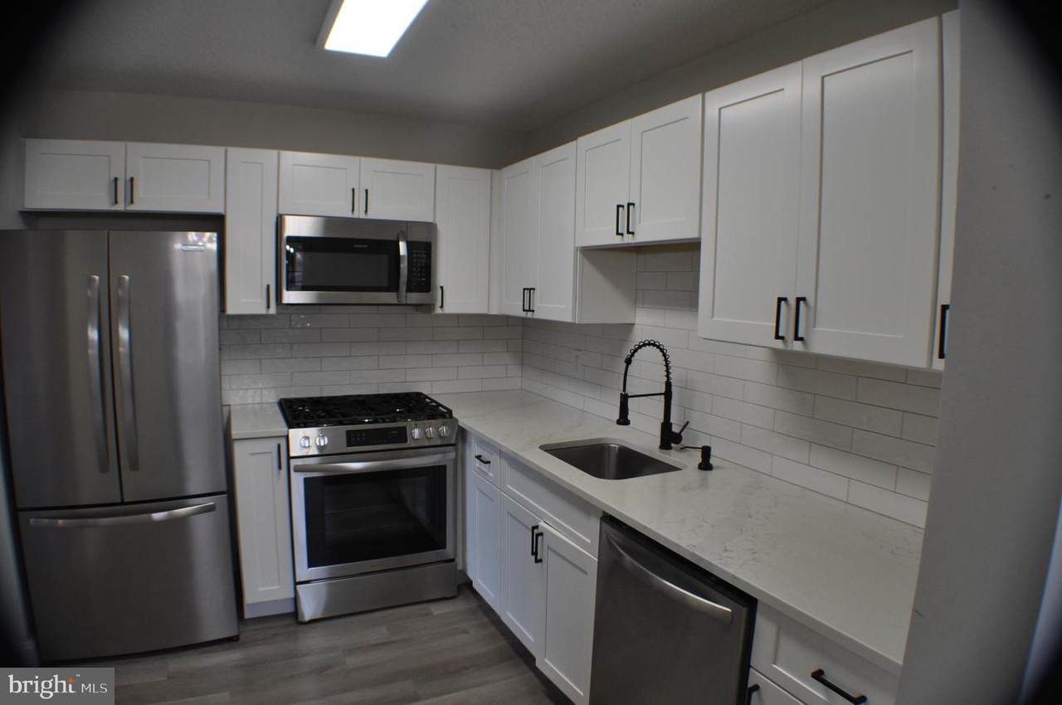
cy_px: 352
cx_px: 531
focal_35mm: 27
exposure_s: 1/80
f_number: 4.5
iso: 400
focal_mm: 18
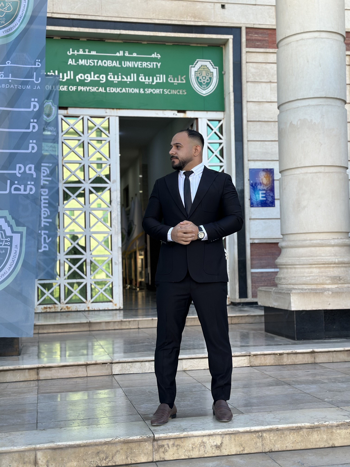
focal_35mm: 48
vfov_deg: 39.7
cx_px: 175
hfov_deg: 30.3
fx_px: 647
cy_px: 234
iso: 80
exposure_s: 1/651
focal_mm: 6.86
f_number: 1.78
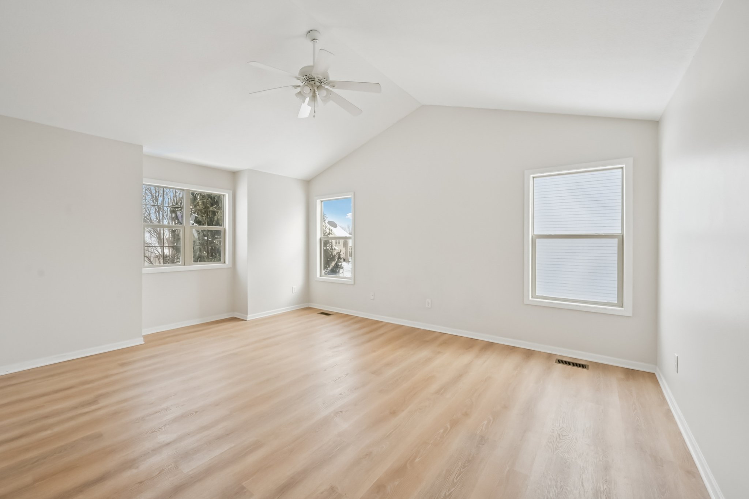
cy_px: 250
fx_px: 291
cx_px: 374
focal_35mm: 14
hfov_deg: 104.3
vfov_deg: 81.2
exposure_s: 1/320
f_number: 8
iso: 500
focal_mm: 14
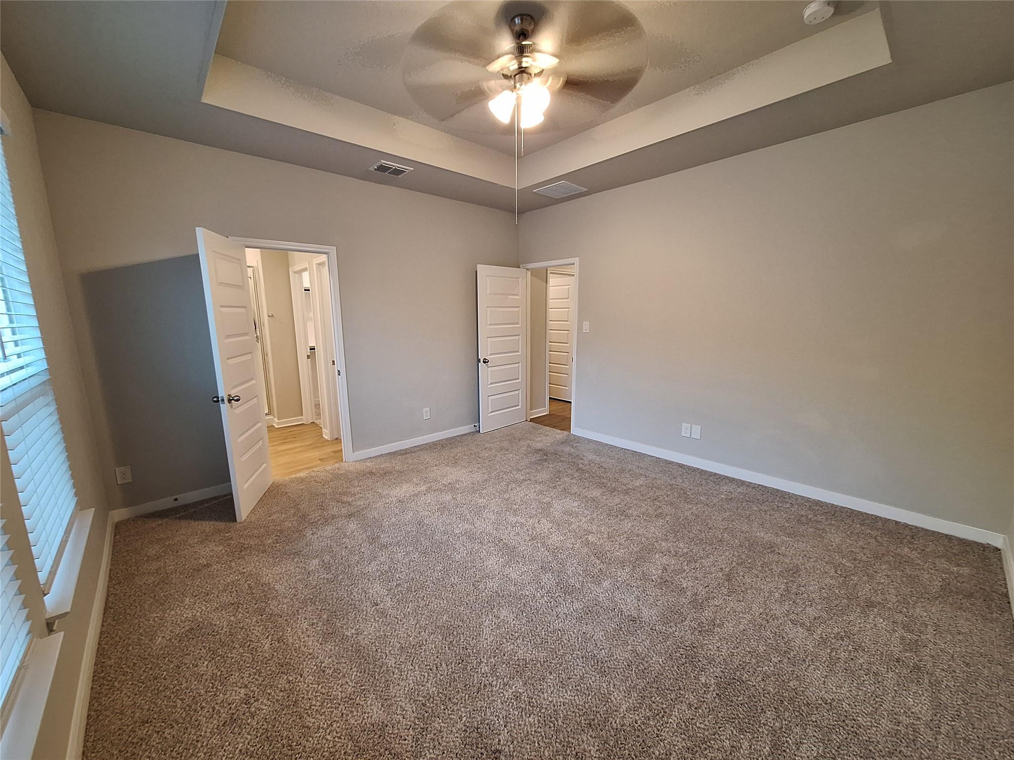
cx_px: 507
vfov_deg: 89.9
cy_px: 380
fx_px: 381
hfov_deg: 106.2
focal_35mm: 13
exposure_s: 1/24
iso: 160
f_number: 2.2
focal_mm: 1.74
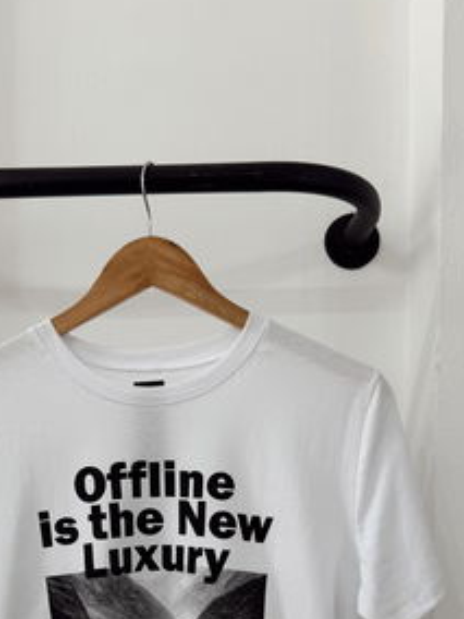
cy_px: 548
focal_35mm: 45
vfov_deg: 39.3
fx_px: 804
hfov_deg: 31.8
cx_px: 142
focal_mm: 6.76
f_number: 1.78
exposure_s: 1/121
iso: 64
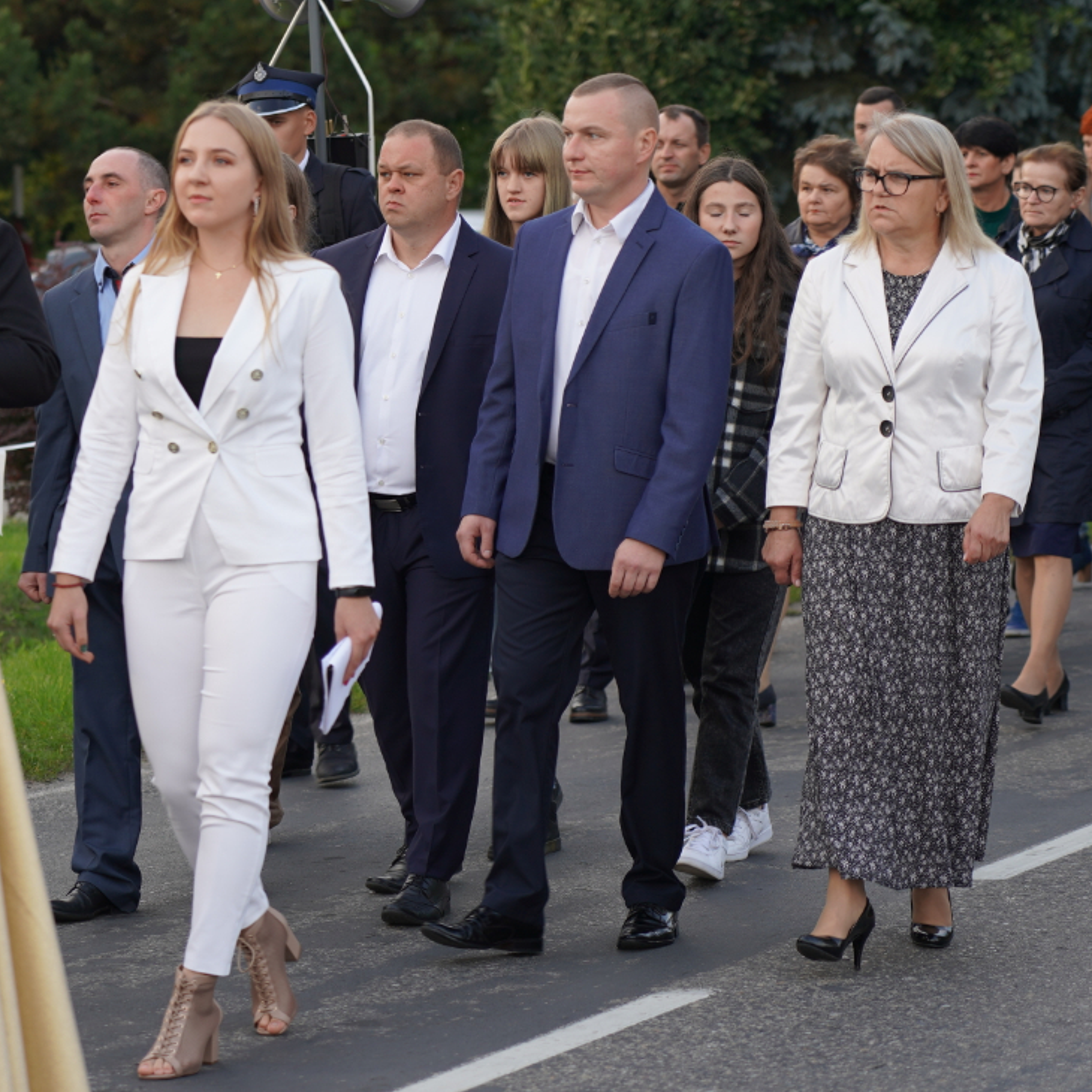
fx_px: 5675
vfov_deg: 11.0
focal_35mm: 159
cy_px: 497
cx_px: 335
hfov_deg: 11.0
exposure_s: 1/160
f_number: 4
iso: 125
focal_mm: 105
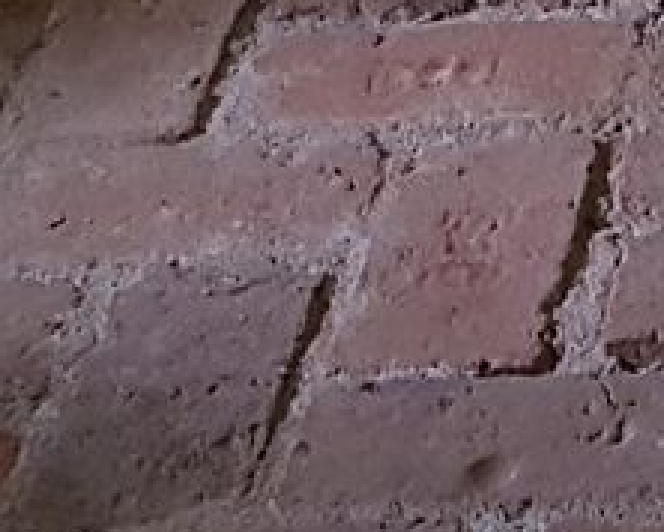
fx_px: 3599
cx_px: 1624
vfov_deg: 7.6
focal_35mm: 183
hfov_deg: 9.4
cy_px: -956
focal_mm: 4.2
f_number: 1.7
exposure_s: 1/37
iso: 160
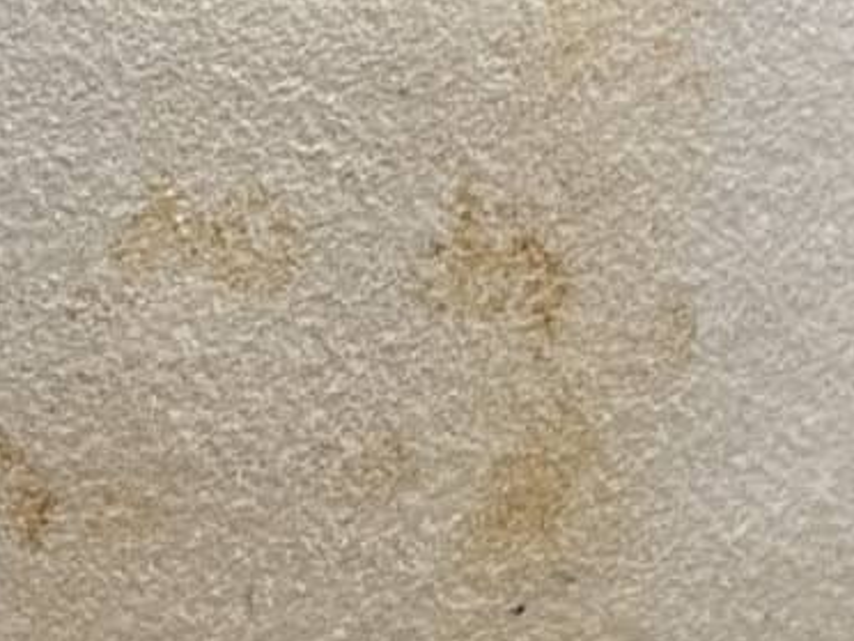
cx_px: 1169
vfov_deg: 7.7
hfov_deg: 10.7
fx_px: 4416
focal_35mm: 179
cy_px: 1608
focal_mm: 5.1
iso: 80
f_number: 1.6
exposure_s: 1/50
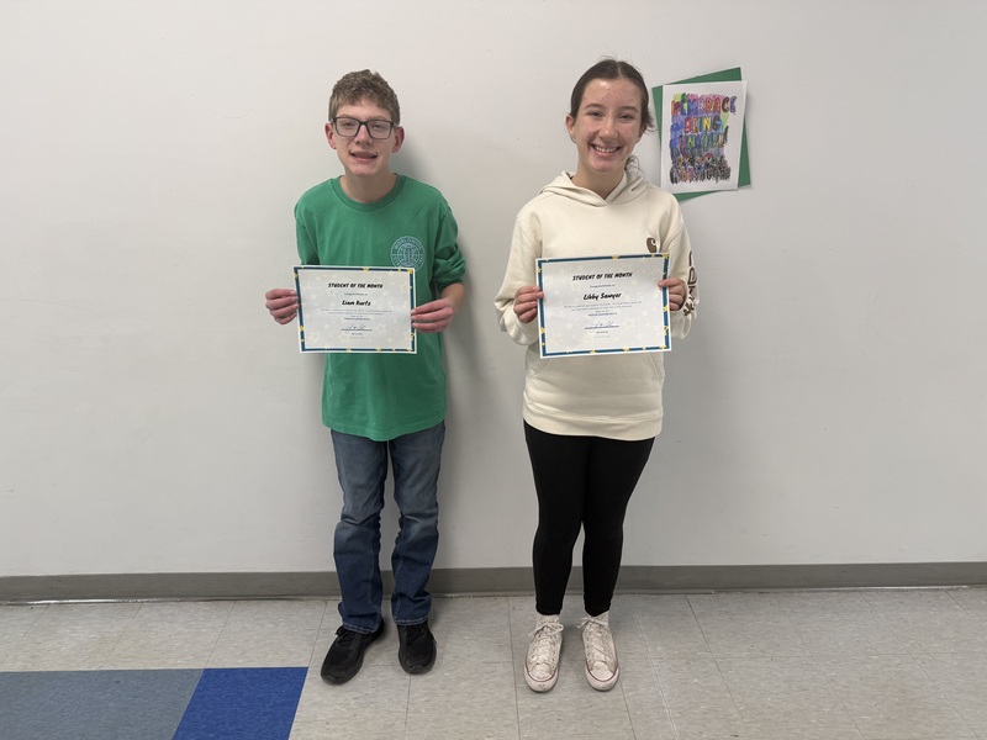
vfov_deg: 56.8
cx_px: 494
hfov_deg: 71.6
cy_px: 370
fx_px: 684
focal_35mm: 24
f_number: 1.78
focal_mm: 6.76
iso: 125
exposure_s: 1/120
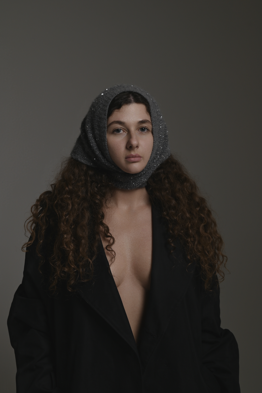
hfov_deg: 27.0
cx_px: 131
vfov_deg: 39.6
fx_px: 545
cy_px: 196
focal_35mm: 50
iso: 100
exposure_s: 1/125
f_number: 6.7
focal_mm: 50
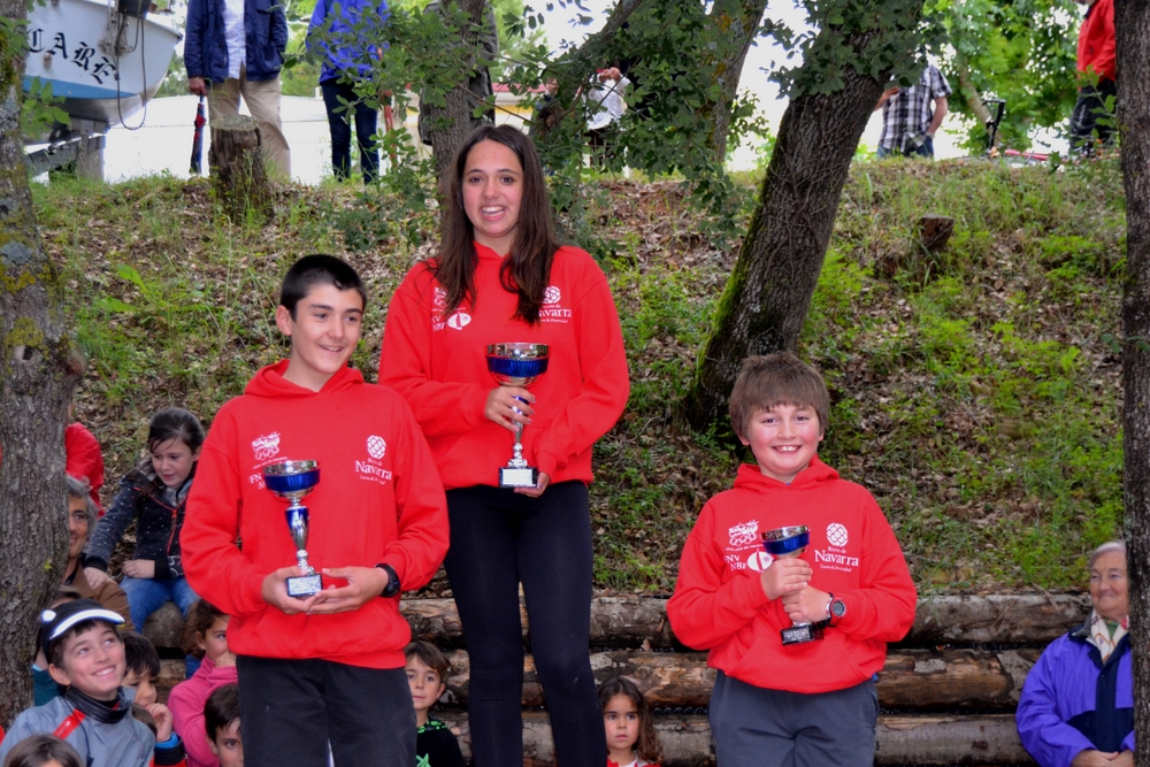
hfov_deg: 31.9
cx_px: 575
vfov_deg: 21.6
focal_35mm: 63
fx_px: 2013
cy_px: 384
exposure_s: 1/60
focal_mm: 42
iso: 1250
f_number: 5
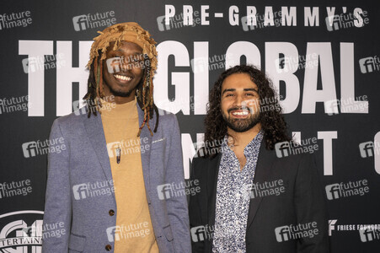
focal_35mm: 46
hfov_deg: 42.8
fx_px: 485
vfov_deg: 29.2
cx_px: 190
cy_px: 126
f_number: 5.6
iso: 800
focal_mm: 46
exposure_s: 1/200
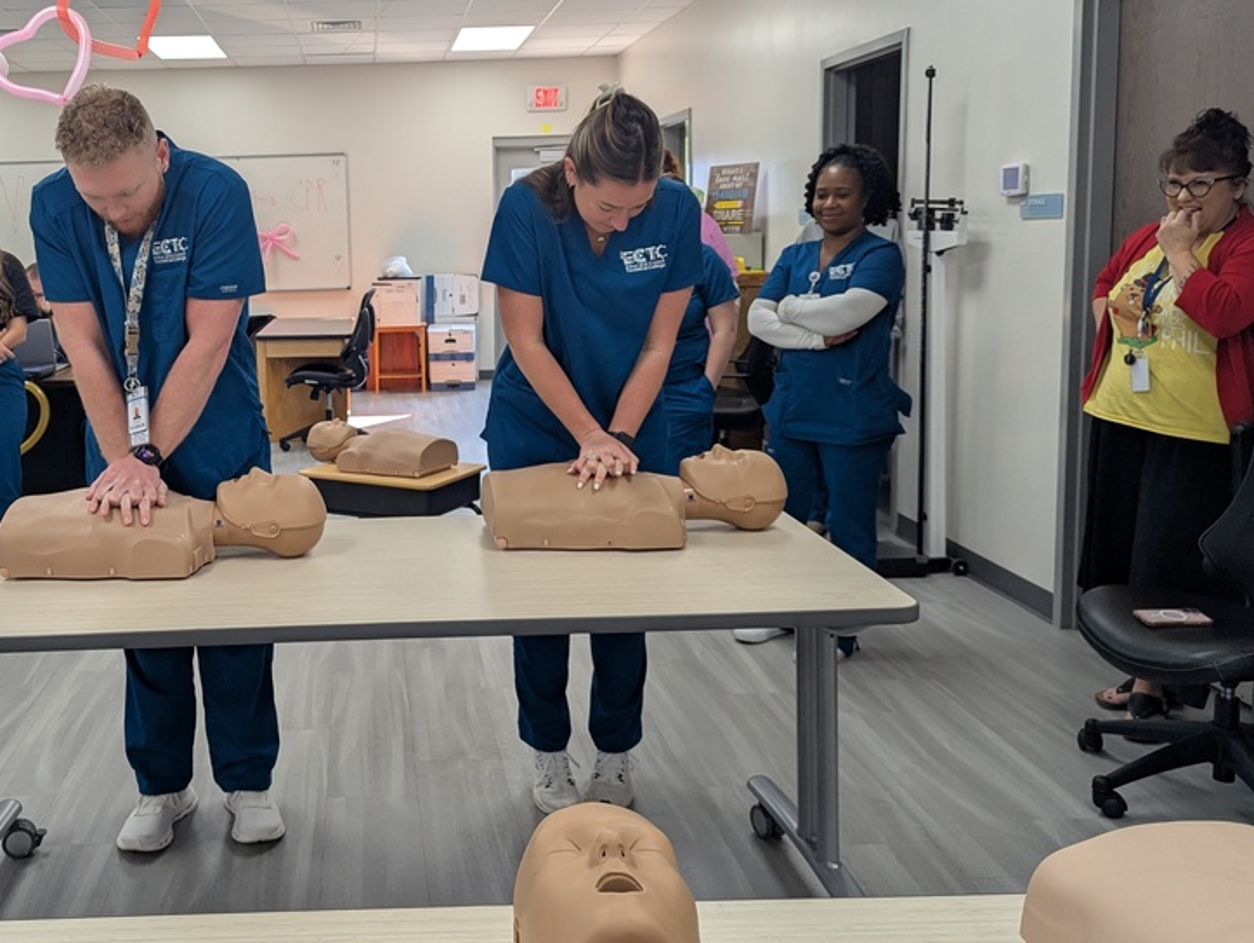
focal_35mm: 34
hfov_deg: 52.5
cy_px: 356
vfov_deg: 41.6
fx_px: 1233
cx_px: 382
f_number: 1.85
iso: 102
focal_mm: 6.81
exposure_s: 1/120
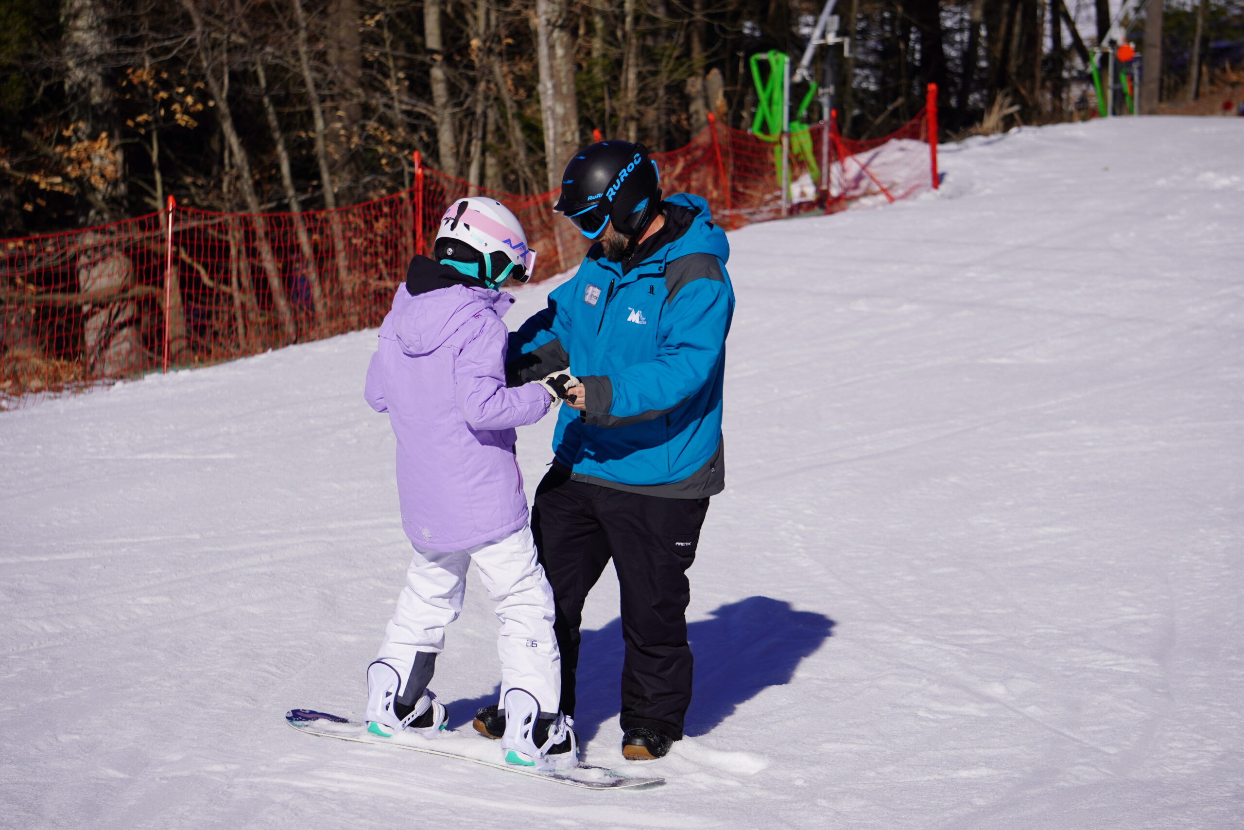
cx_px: 622
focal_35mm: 135
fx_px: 4665
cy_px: 415
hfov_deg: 15.2
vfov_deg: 10.2
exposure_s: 1/2000
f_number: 5.6
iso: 100
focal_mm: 90
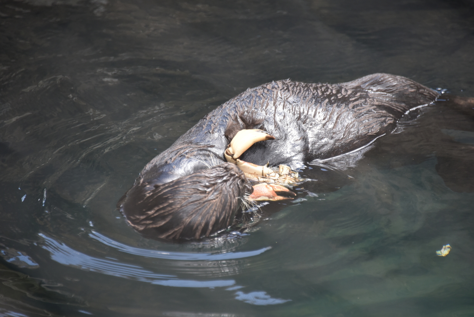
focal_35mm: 300
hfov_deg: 6.9
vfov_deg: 4.6
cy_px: 158
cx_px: 237
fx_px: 3951
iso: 1000
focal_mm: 300
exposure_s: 1/640
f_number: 5.6
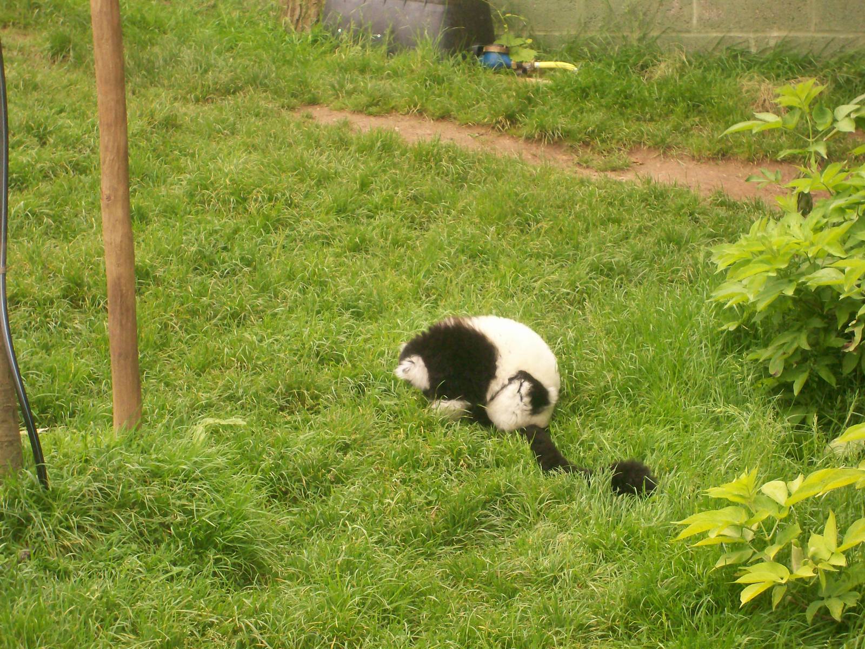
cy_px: 324
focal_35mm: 105
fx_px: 2624
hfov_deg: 18.7
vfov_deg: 14.1
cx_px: 432
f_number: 4.9
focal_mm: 17.4
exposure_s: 1/149
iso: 200
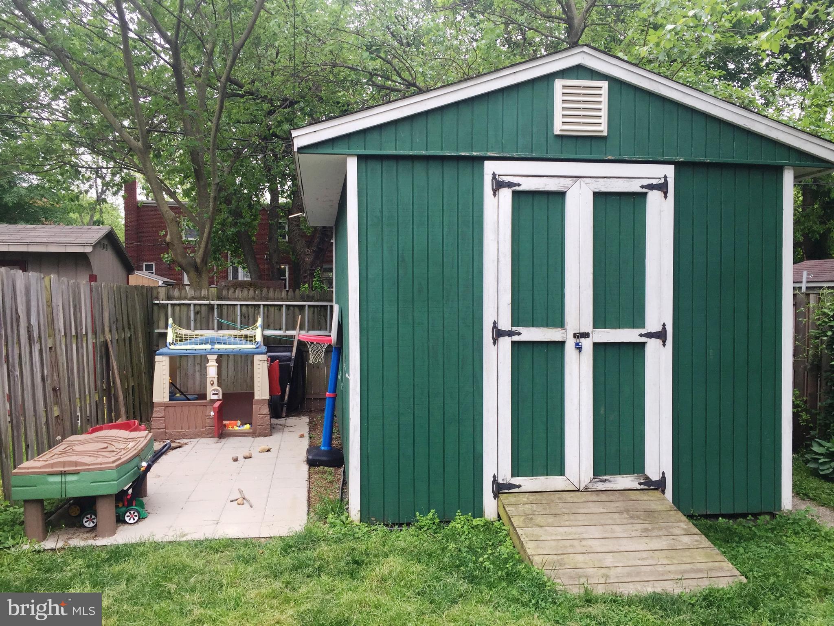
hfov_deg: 61.7
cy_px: 313
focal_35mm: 29
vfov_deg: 48.2
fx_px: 699
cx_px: 417
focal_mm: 4.15
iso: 32
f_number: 2.2
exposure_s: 1/122
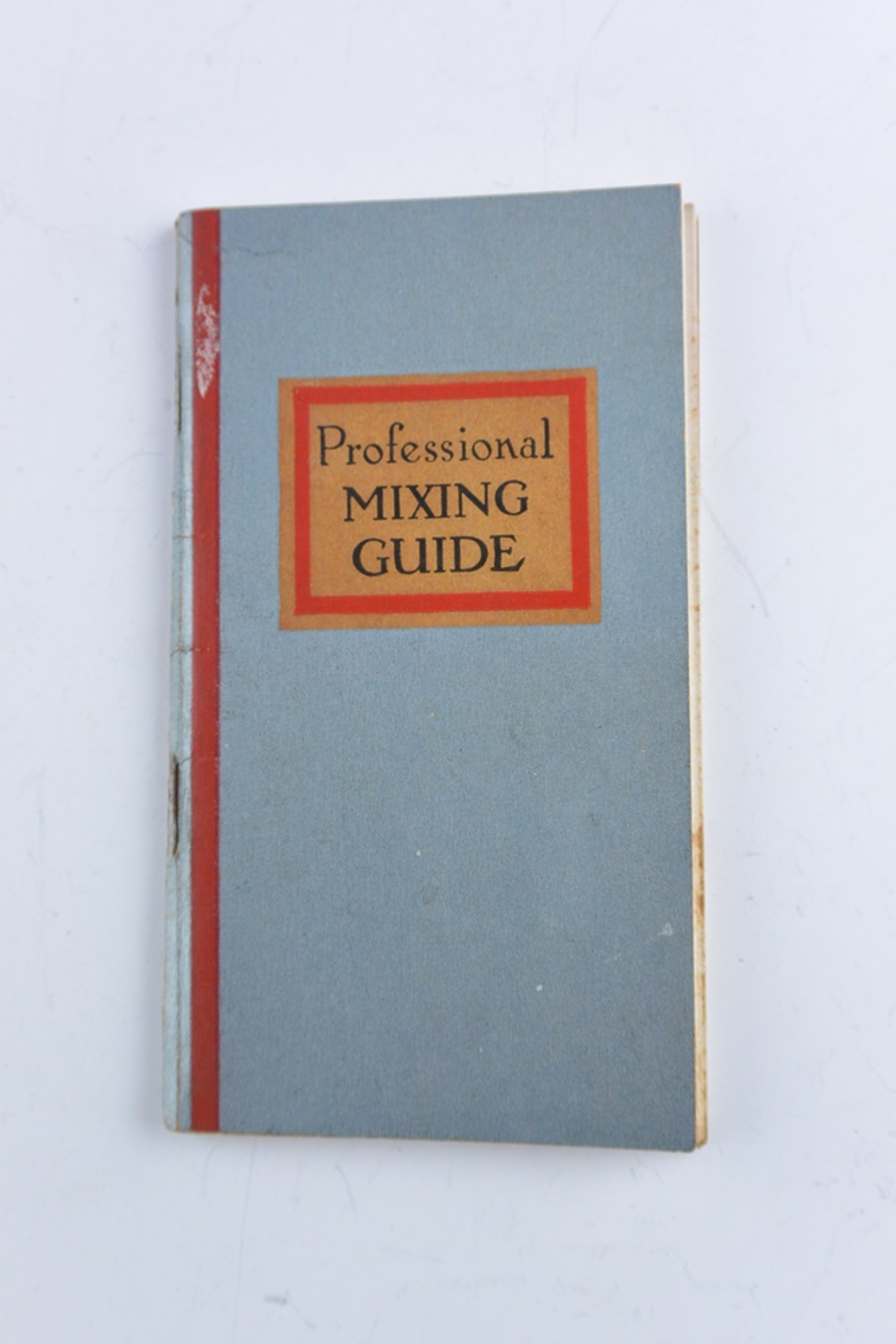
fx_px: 1567
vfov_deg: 46.4
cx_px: 448
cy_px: 672
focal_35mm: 42
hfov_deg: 31.9
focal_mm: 15.7
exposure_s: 1/100
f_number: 4.2
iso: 400
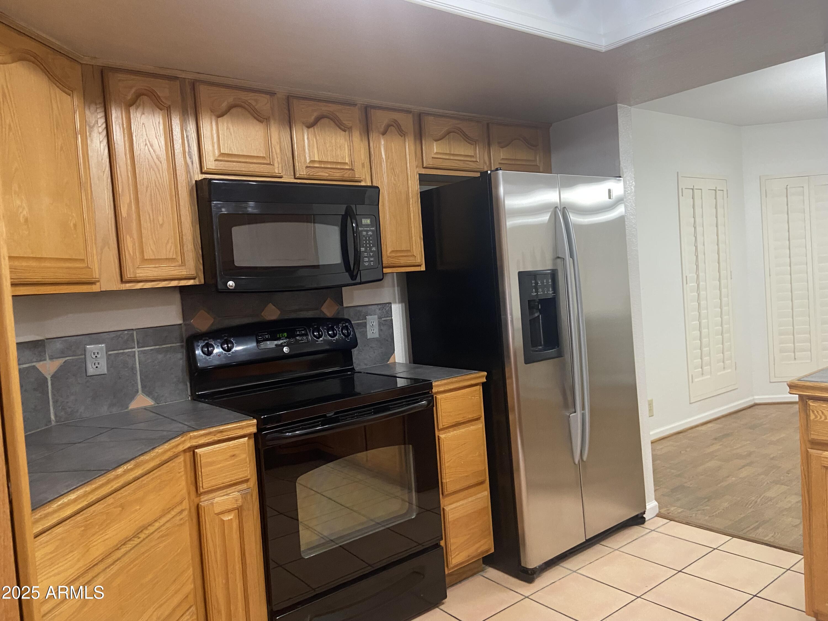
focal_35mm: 26
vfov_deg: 53.1
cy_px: 310
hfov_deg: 67.3
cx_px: 414
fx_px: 622
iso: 200
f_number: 1.8
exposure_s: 1/60
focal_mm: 4.25
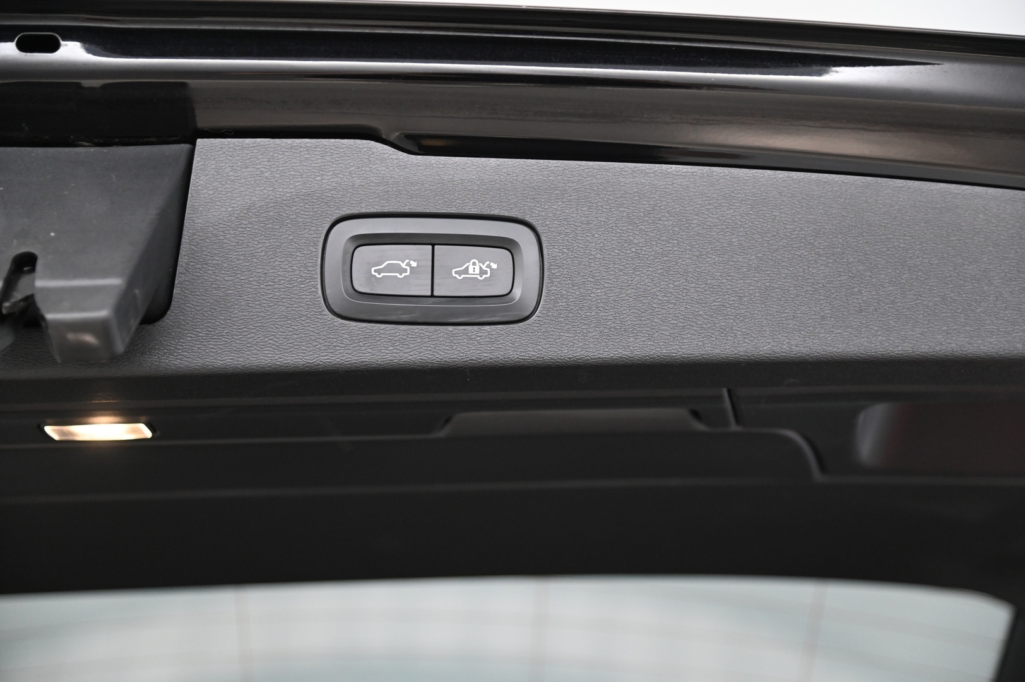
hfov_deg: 31.0
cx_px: 512
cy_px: 341
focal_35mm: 65
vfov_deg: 20.9
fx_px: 1849
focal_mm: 65
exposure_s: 1/80
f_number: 4
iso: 3200
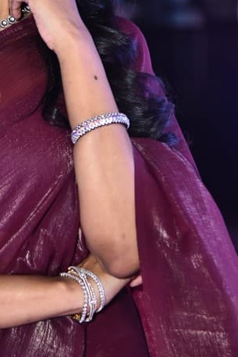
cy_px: 74
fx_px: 2200
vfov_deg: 9.2
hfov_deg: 6.2
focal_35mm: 222
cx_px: -1
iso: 2000
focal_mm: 105
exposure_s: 1/125
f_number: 4
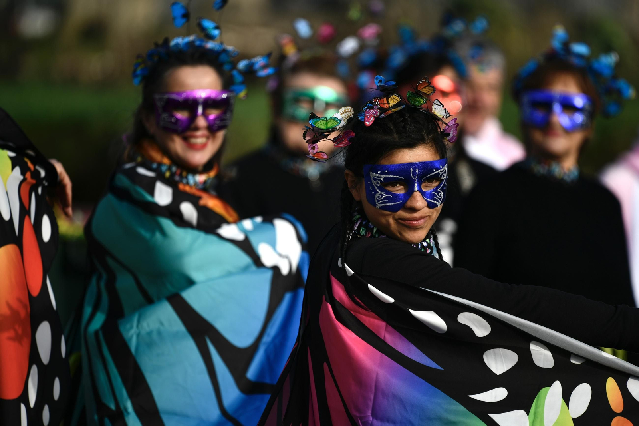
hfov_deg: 6.9
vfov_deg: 4.6
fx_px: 5324
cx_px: 320
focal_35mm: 300
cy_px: 213
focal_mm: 300
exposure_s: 1/1250
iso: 100
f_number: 4
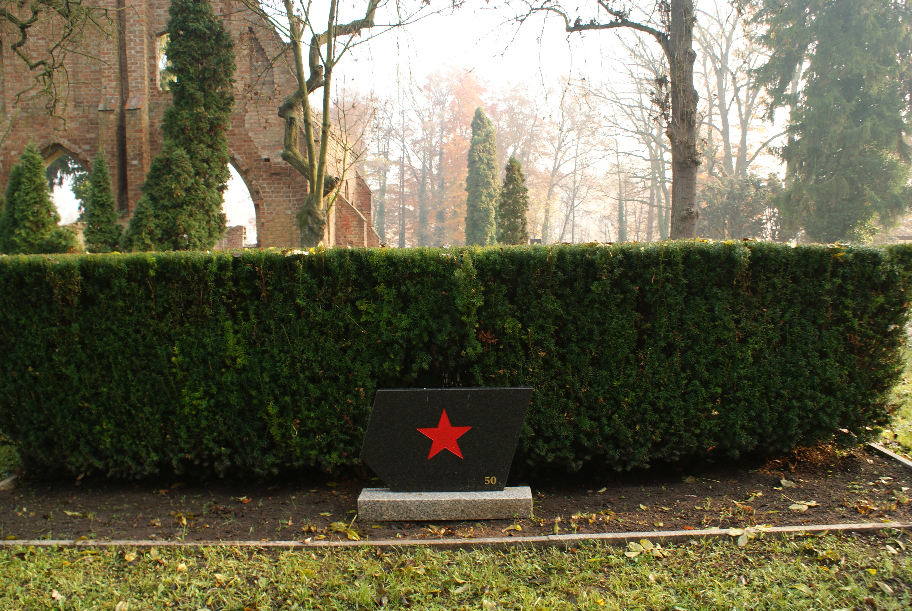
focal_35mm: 30
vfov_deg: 43.7
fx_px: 761
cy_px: 306
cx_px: 456
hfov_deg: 61.9
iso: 100
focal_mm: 20
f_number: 4.5
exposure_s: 1/40
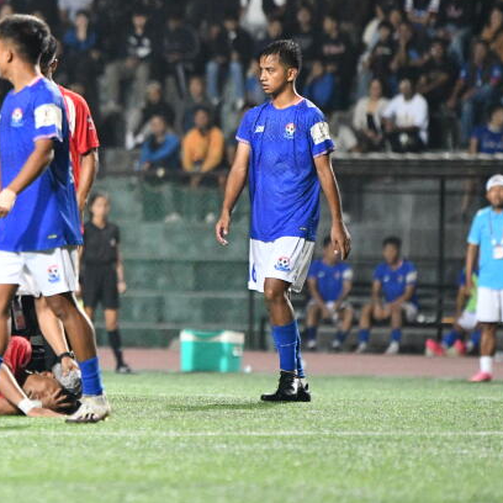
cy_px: 125
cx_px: -175
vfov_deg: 3.0
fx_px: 9584
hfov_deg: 3.0
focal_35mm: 583
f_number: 2.8
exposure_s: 1/1000
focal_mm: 200
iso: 2500
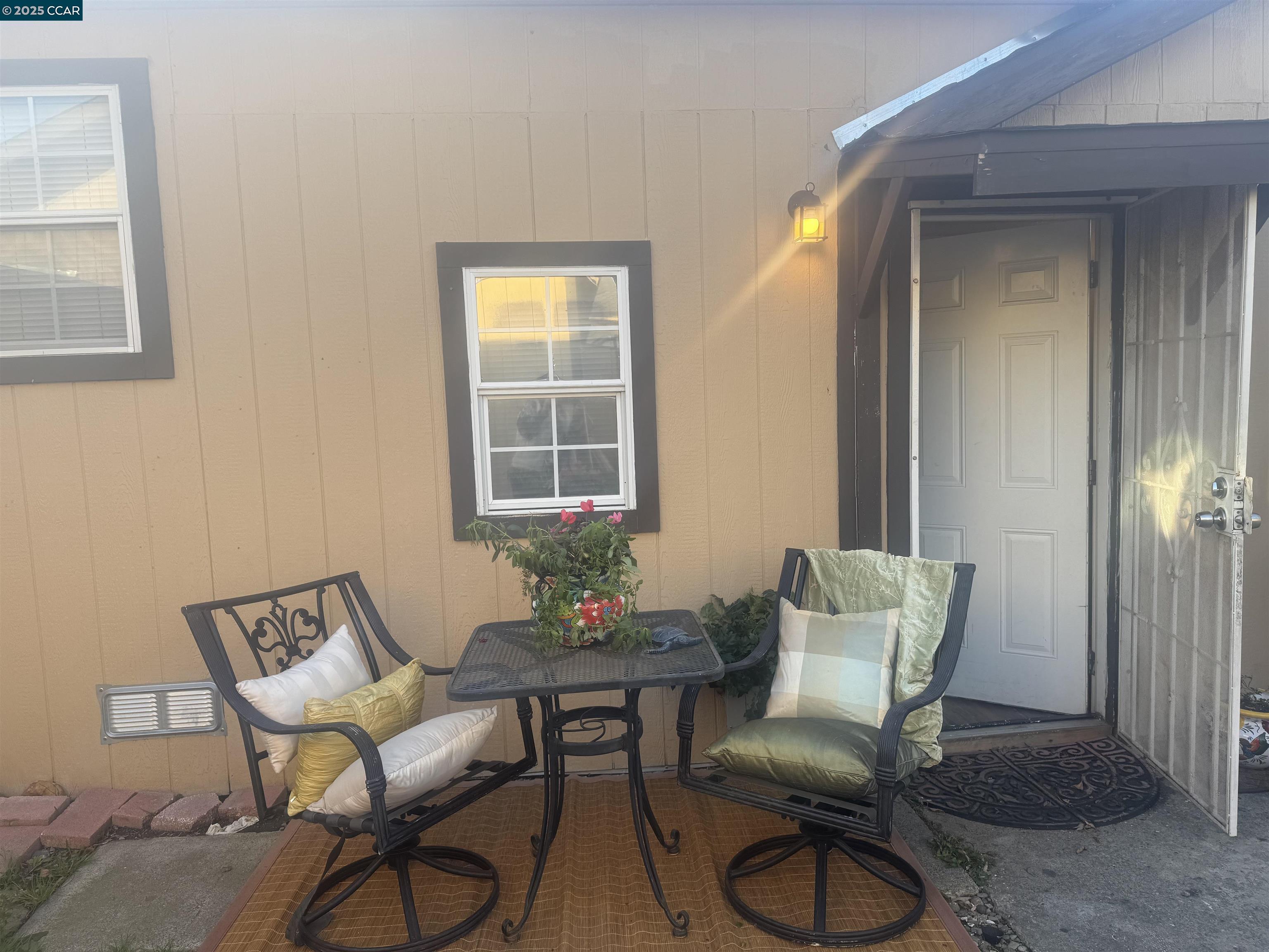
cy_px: 476
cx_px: 634
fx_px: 880
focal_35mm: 24
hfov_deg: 71.6
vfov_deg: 56.8
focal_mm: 6.76
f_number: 1.78
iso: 80
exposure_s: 1/358
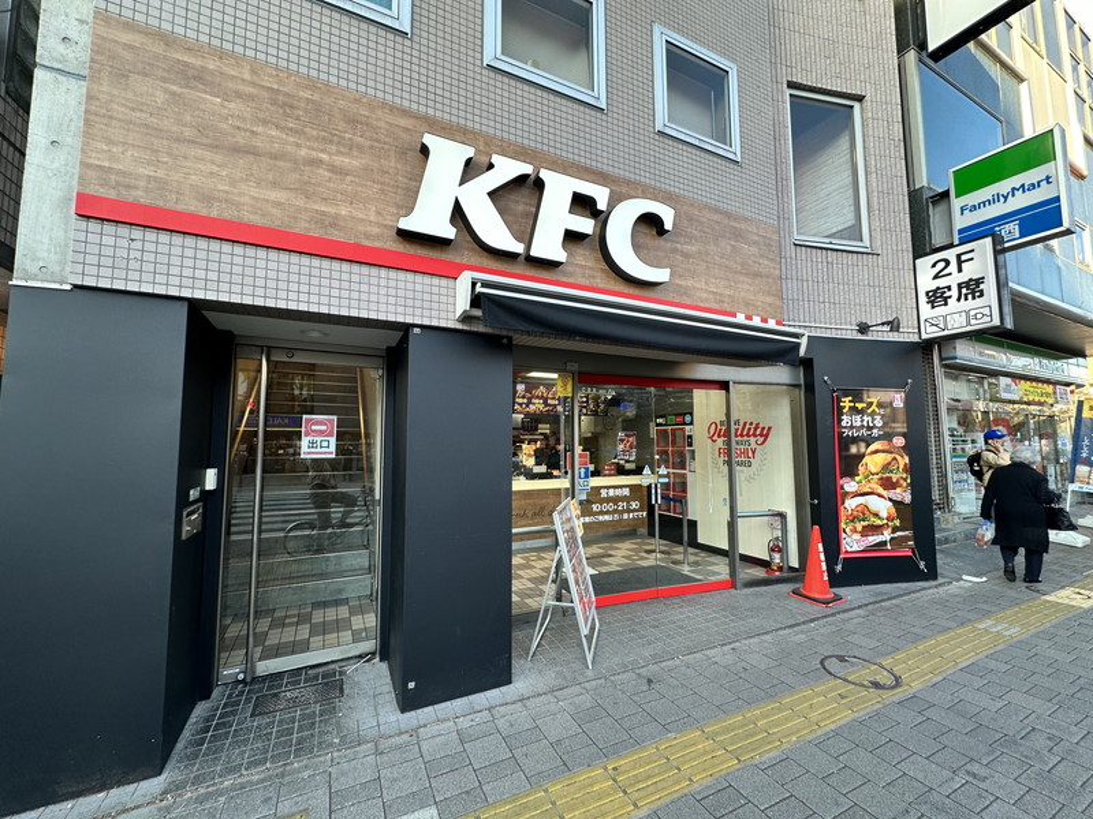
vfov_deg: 85.7
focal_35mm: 14
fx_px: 442
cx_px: 546
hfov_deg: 102.1
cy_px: 410
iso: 64
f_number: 2.2
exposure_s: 1/99
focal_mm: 2.22
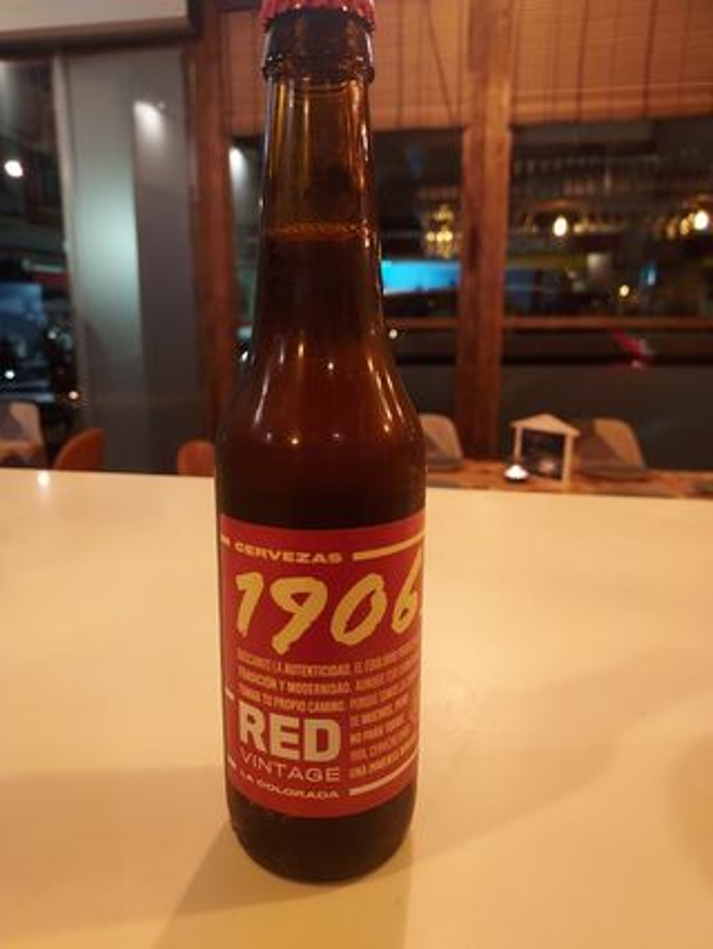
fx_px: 658
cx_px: 356
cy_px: 474
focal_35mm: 24
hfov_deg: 56.9
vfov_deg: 71.6
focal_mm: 4.6
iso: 500
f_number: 1.8
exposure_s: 1/25
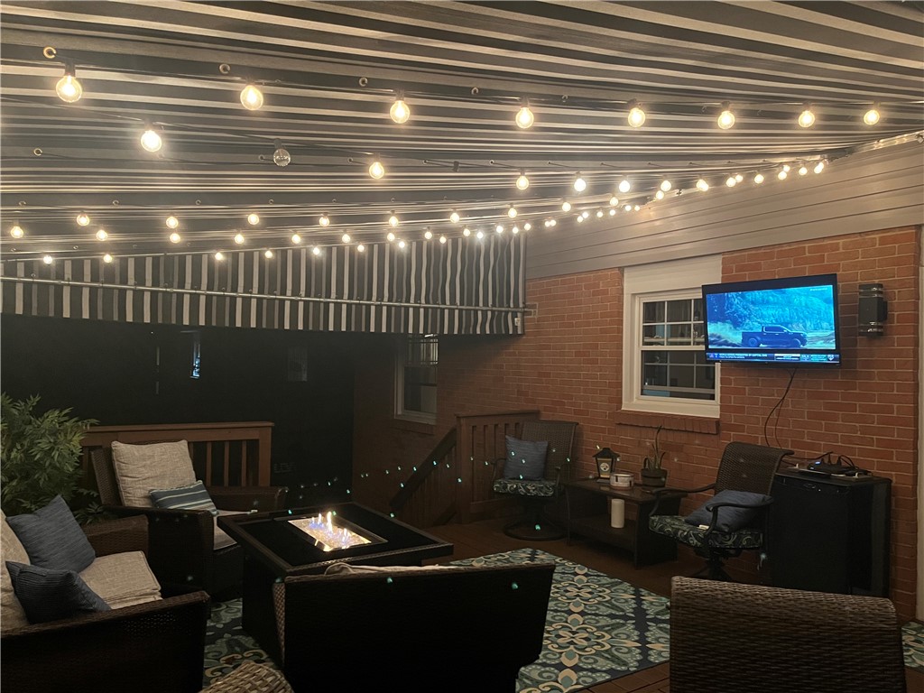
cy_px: 346
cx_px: 462
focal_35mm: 26
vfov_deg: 53.1
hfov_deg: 67.3
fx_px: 694
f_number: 1.6
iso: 640
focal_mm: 5.1
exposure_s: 1/40
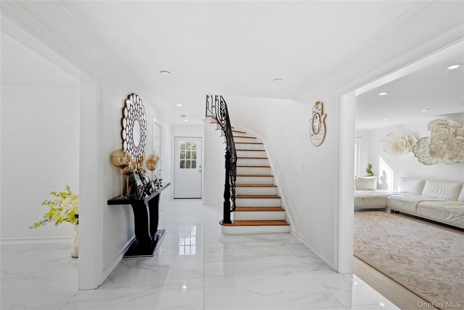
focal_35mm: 16
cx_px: 232
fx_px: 206
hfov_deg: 96.7
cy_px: 155
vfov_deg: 73.7
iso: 200
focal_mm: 16
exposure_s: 1/80
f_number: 6.3
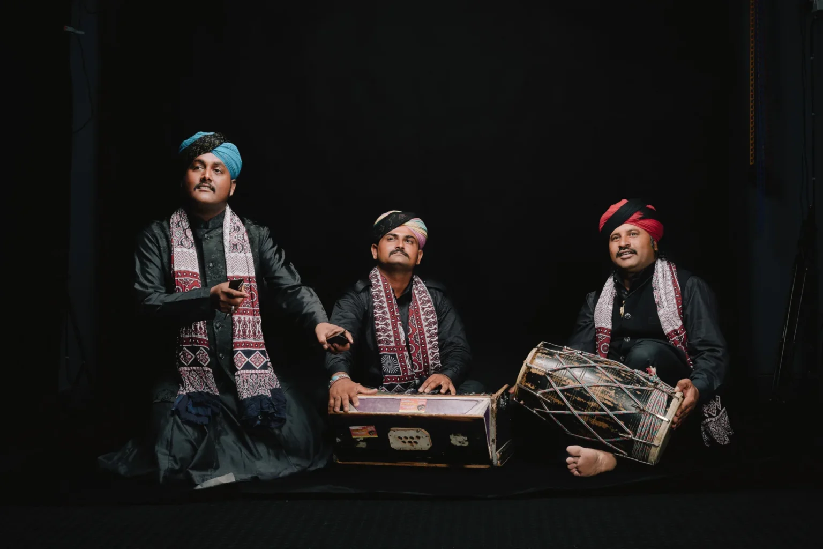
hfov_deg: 37.5
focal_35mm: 53
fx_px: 1212
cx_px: 412
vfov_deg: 25.5
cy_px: 274
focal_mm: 35
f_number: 11
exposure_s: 1/100
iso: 125
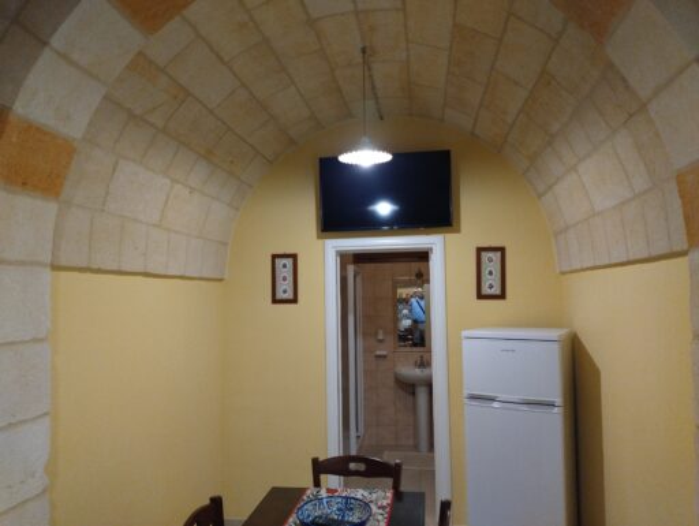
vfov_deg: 55.0
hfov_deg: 69.3
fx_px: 505
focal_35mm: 25
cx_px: 350
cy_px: 263
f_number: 1.7
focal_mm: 4.71
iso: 956
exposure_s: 1/30
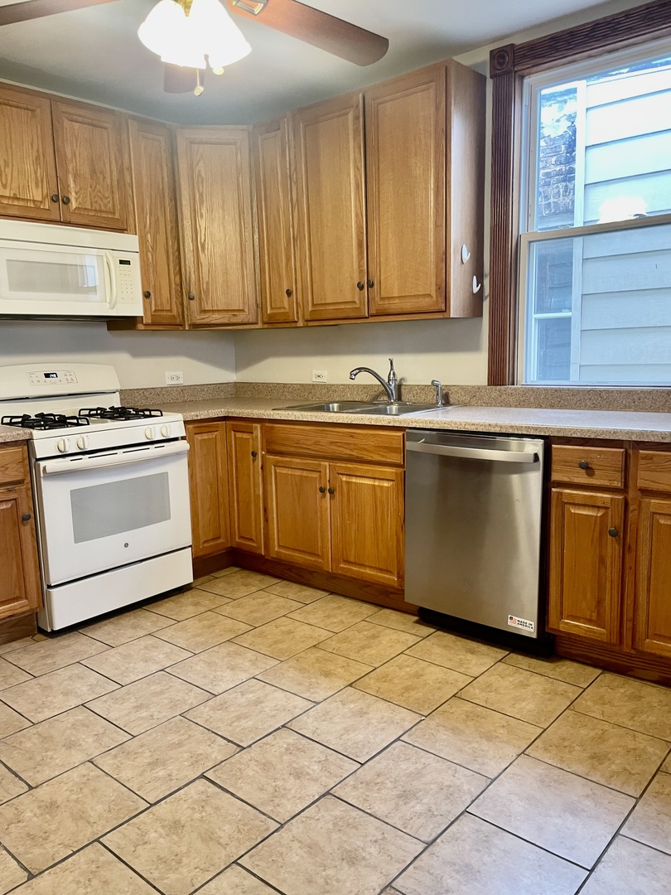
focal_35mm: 26
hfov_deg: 53.1
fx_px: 672
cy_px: 448
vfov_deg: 67.3
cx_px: 336
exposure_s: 1/60
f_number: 1.6
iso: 125
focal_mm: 4.2
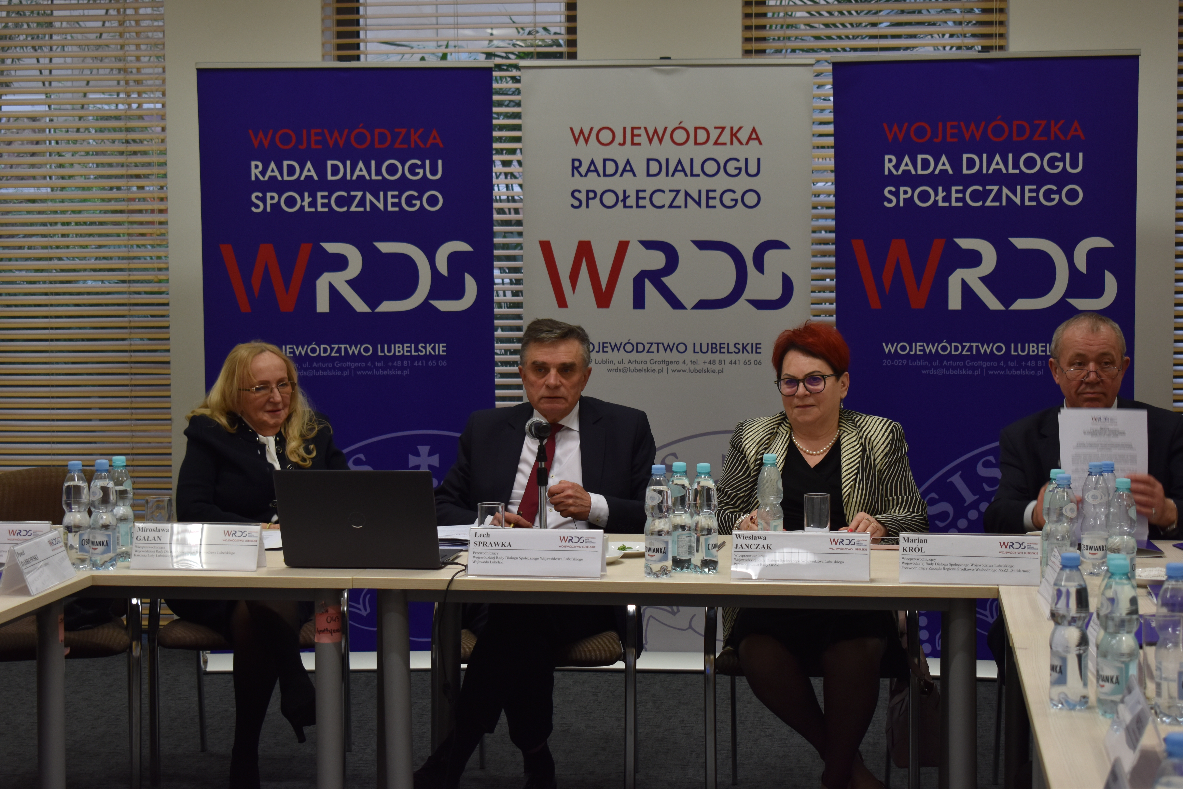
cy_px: 394
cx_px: 592
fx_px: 2366
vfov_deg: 18.9
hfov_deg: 28.1
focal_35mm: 72
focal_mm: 48
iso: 400
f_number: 5.3
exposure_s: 1/60
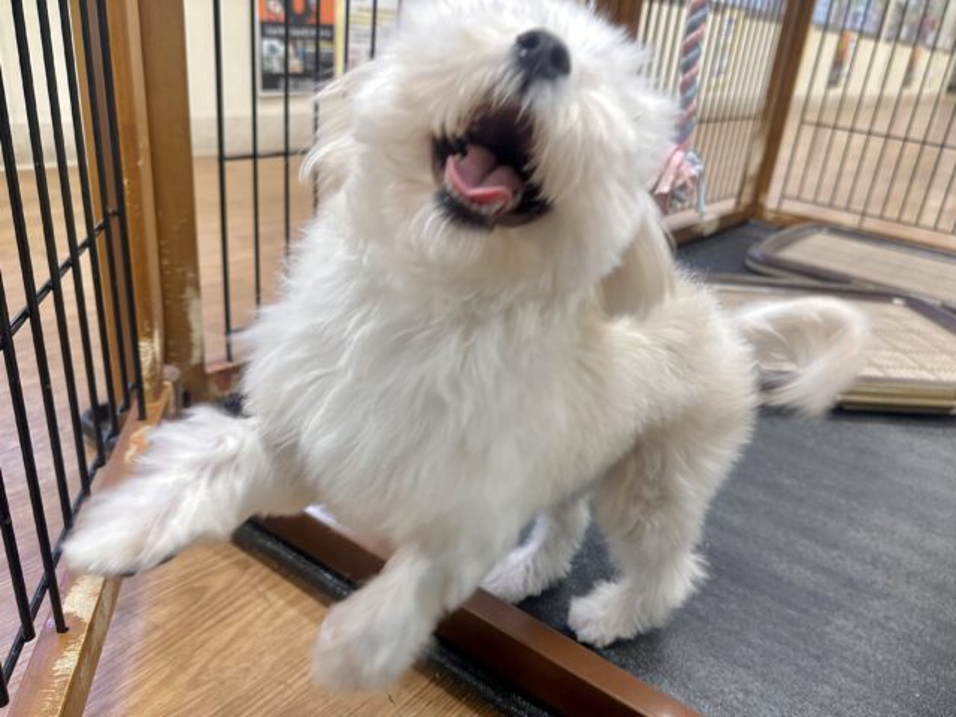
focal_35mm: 24
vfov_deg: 56.8
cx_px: 478
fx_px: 663
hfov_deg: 71.6
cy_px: 358
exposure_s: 1/121
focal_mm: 6.86
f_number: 1.78
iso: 125
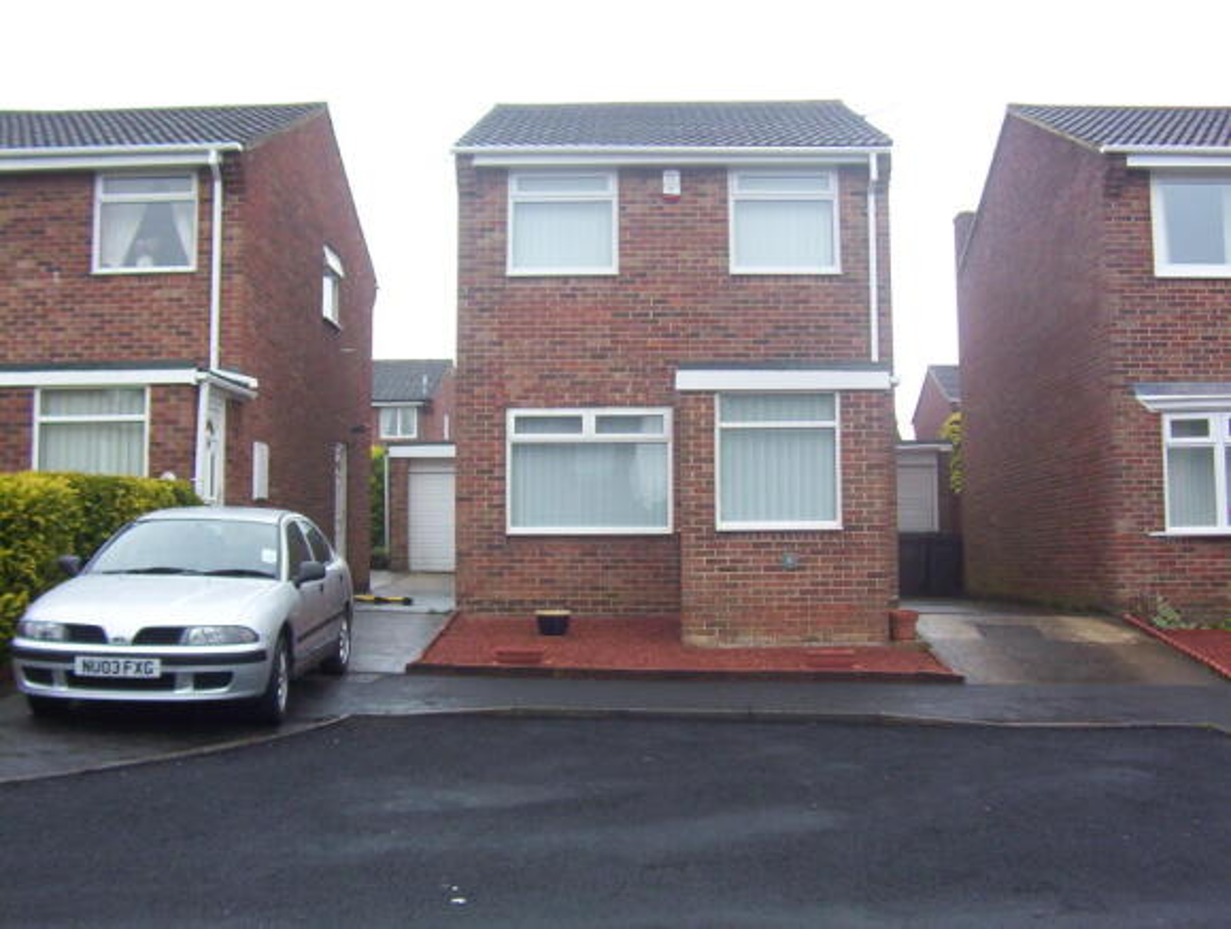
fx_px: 1283
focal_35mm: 36
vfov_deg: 39.8
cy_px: 464
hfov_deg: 51.3
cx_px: 616
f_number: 2.76
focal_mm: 5.54
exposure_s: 1/150
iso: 100
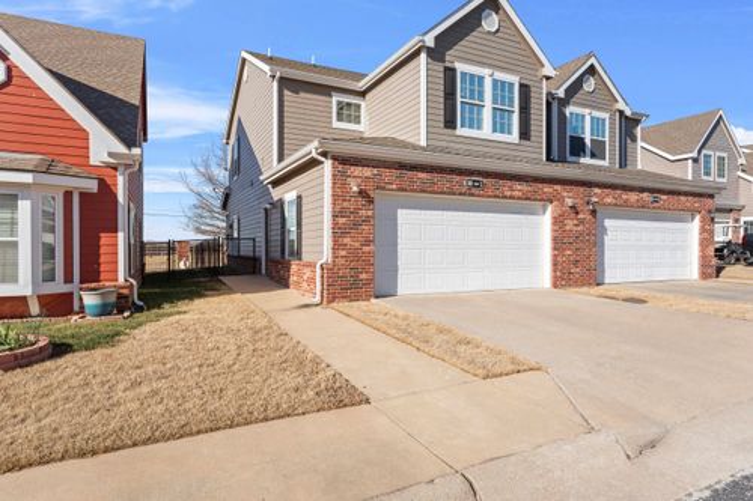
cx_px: 376
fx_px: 424
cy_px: 250
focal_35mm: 20
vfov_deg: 61.1
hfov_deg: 83.1
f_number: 9
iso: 250
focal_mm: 20.3
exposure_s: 1/125
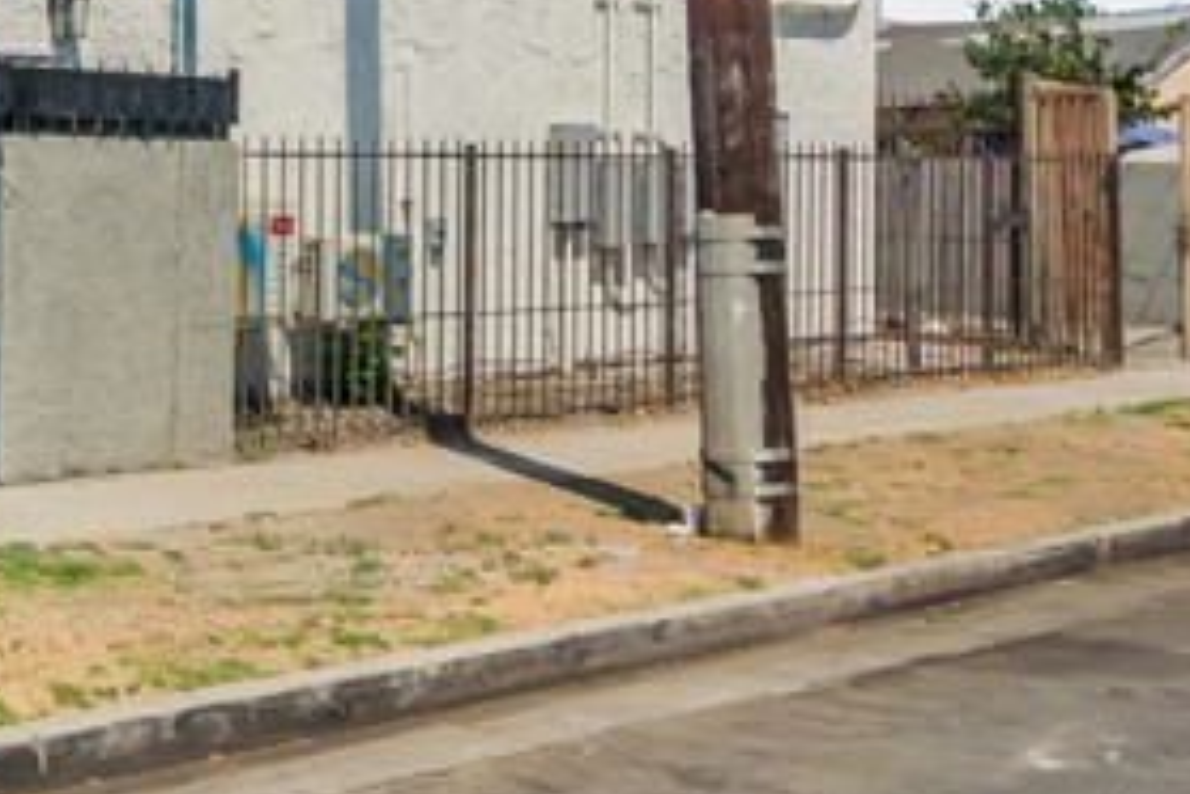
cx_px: 4
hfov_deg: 33.2
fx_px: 1818
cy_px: 94
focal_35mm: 55
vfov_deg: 24.0
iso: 400
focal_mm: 16
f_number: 8
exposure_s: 1/1600
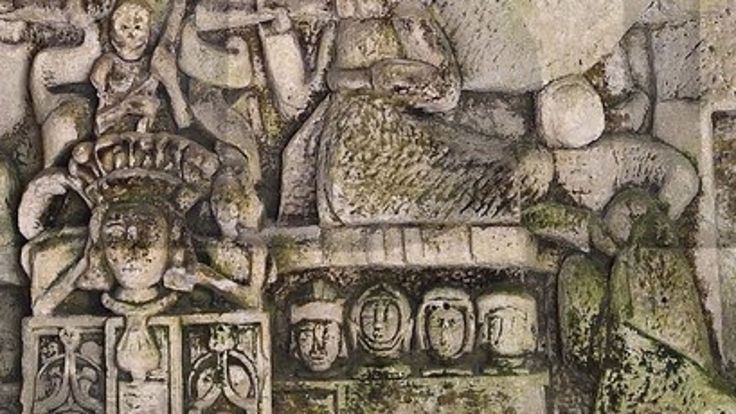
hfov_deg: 8.5
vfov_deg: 4.8
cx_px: 579
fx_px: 4957
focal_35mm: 254
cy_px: -44
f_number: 6.3
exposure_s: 1/60
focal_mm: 62
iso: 1600
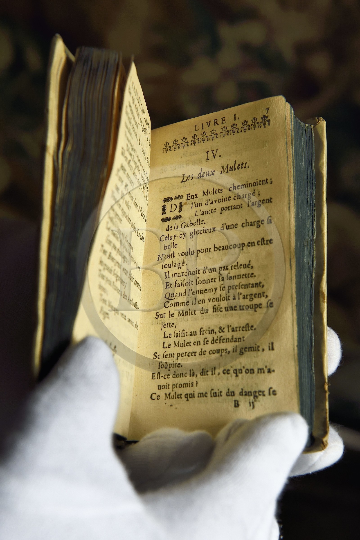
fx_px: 900
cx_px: 180
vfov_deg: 33.4
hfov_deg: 22.6
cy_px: 270
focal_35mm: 60
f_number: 8
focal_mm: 60
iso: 1600
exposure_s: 1/60
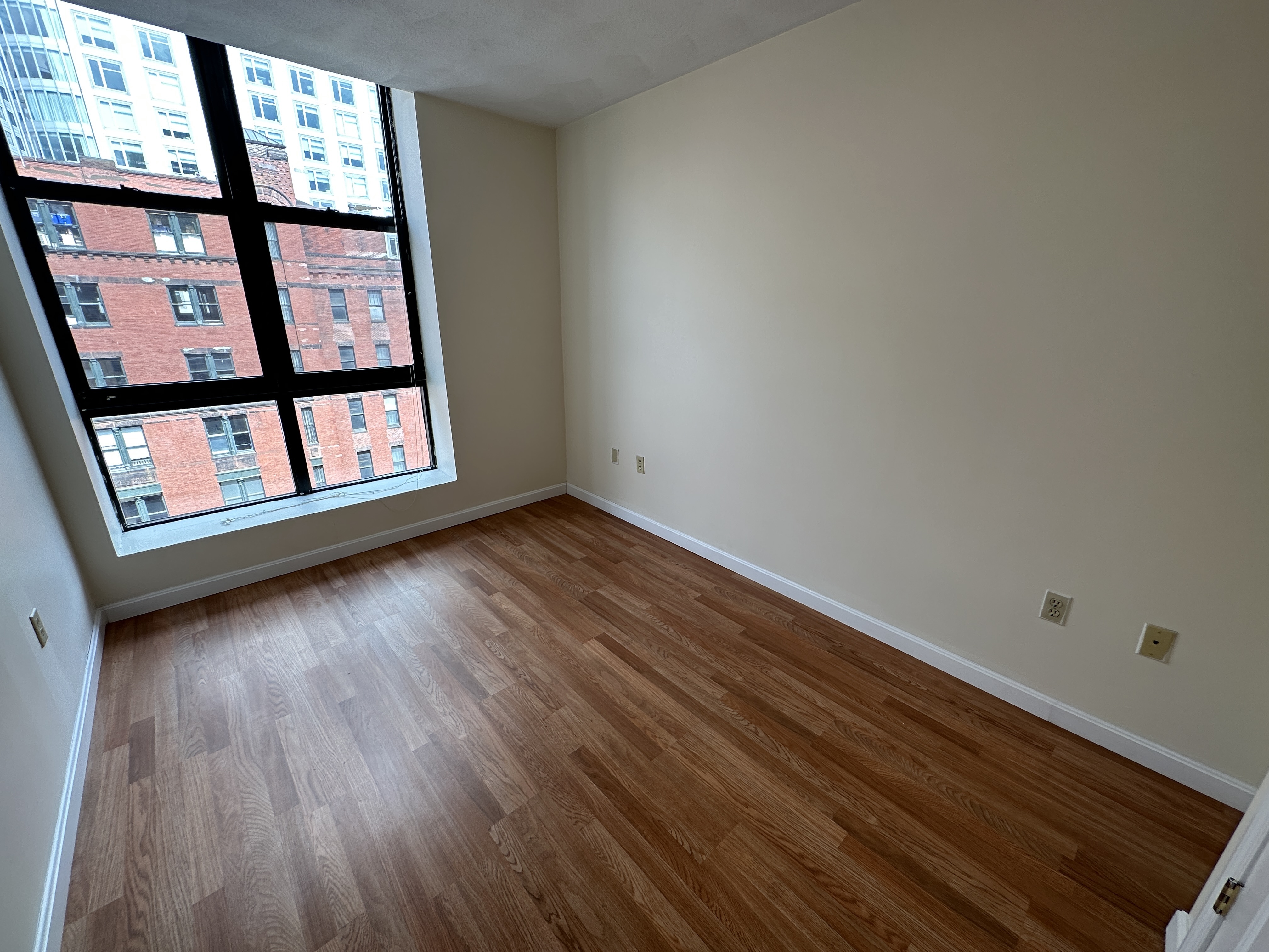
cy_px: 476
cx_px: 634
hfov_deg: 102.1
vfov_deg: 85.7
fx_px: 513
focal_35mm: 14
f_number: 2.2
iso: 40
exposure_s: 1/127
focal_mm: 2.22
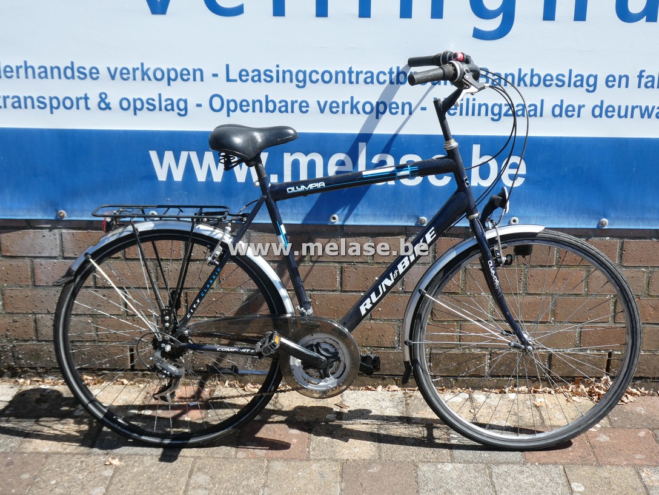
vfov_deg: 30.9
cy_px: 248
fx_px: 895
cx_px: 330
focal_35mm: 47
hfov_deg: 40.4
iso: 80
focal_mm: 8.4
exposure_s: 1/400
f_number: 4
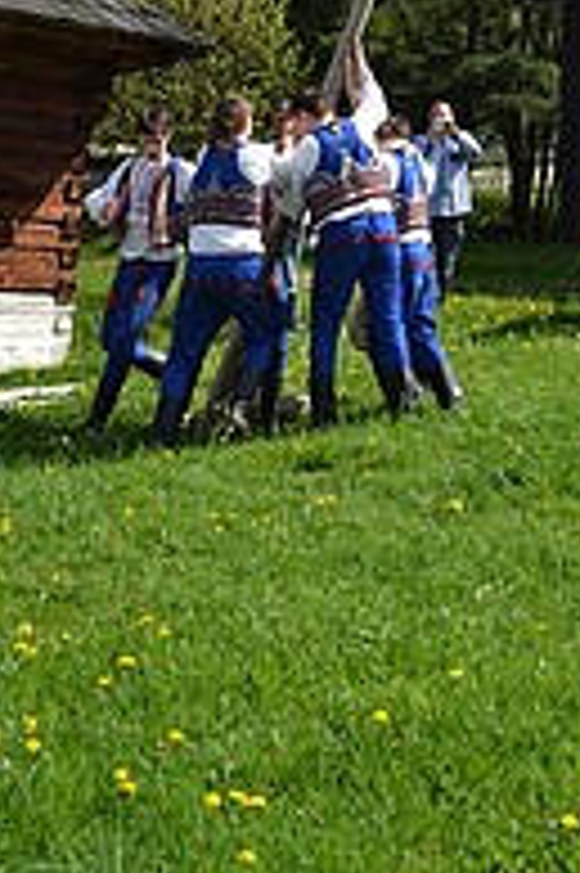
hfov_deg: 17.8
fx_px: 1767
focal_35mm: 73
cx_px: 679
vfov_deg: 23.9
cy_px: -304
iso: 100
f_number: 7.1
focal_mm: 18
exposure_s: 1/200
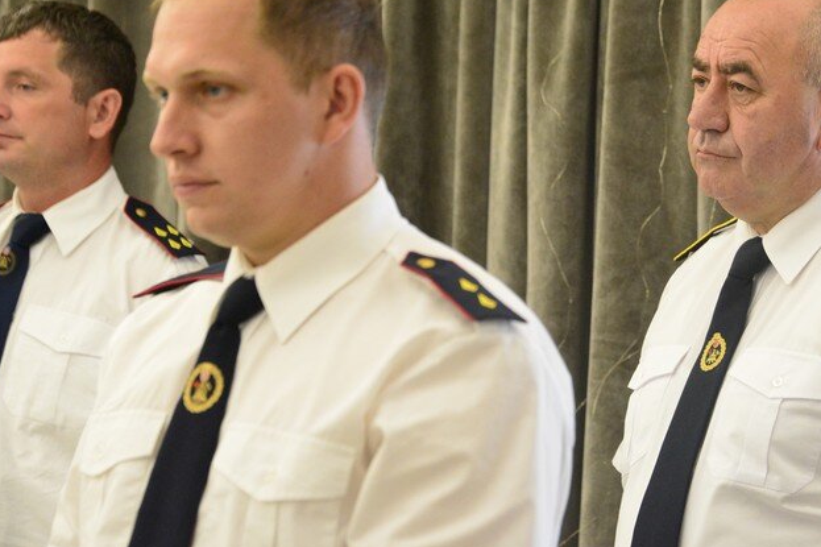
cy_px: 186
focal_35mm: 151
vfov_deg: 9.1
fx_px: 3443
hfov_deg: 13.6
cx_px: 499
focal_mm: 112
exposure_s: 1/125
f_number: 5.3
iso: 6400
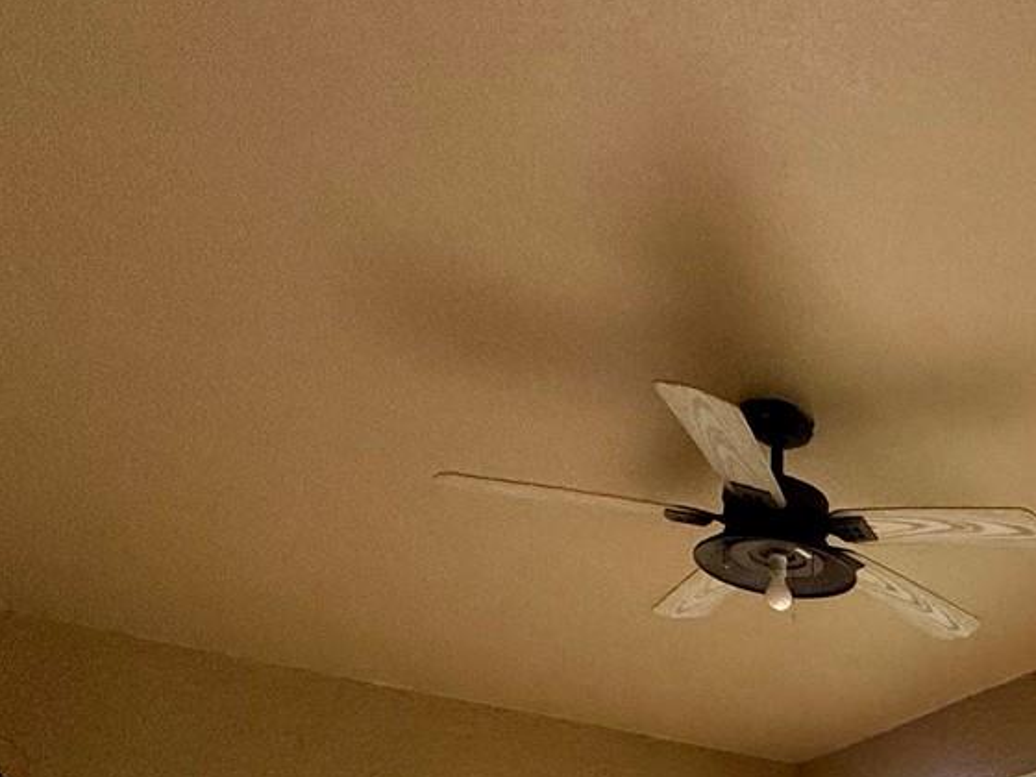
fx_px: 1197
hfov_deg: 34.9
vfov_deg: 28.1
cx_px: 1302
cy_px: 1069
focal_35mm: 40
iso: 320
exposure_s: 1/99
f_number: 2.2
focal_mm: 2.22
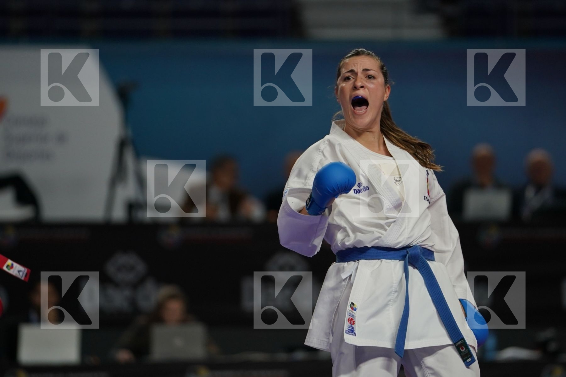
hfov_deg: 6.9
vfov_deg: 4.6
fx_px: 4716
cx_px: 283
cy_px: 188
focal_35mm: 300
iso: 800
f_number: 2.8
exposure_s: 1/1000
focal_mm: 200
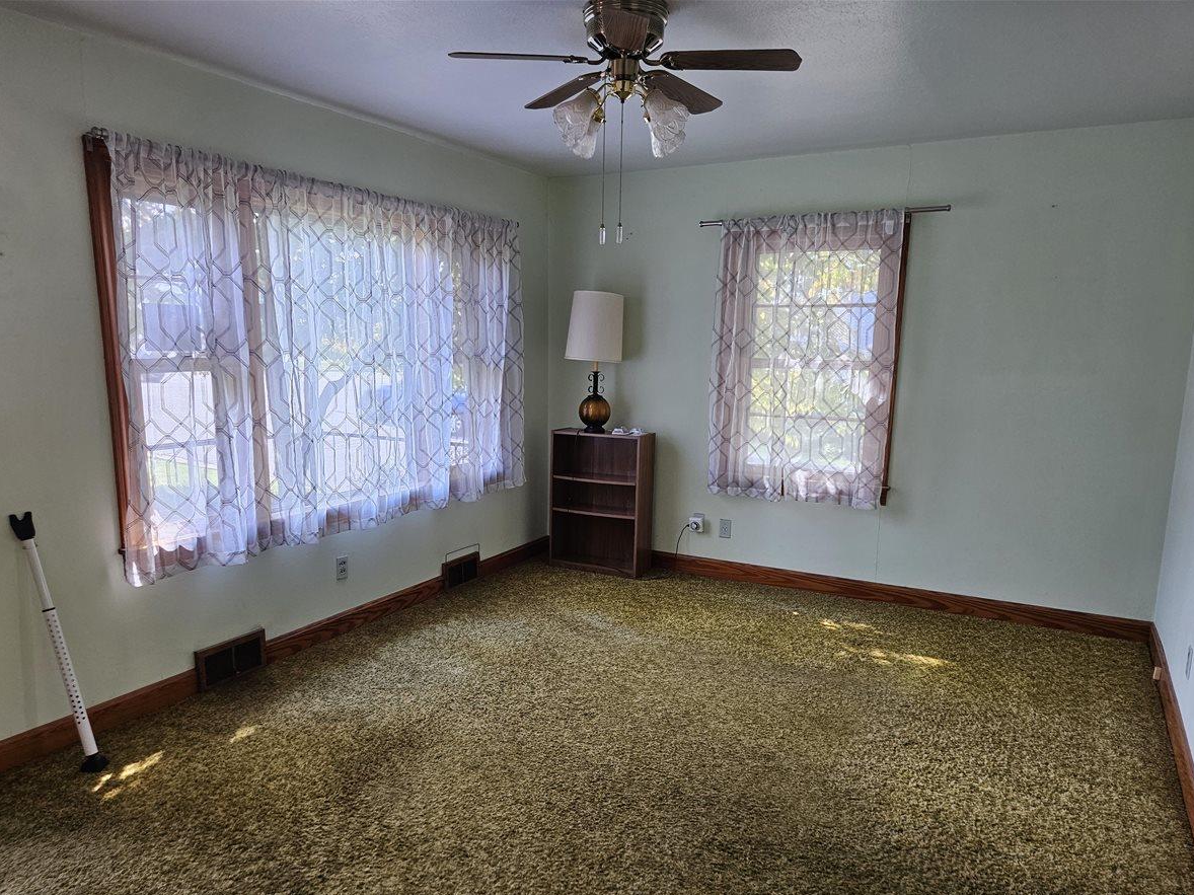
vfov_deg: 54.8
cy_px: 486
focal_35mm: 25
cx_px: 598
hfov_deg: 69.4
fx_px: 862
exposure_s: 1/180
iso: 160
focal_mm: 5.4
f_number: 1.8
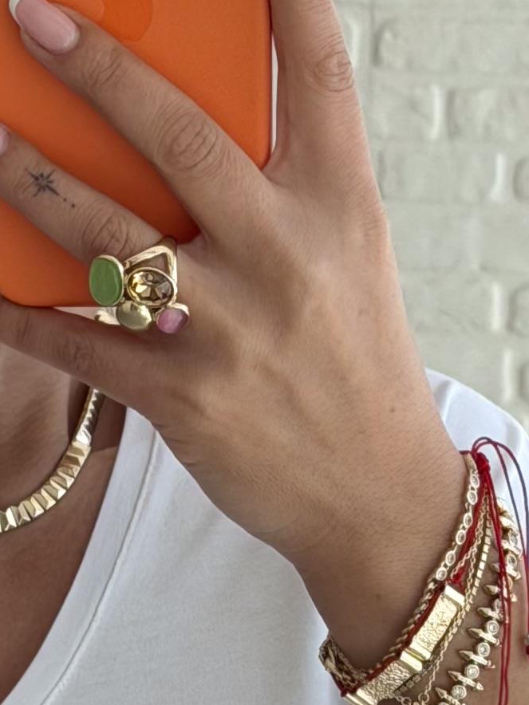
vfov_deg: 9.0
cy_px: 496
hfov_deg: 6.8
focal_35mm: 219
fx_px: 4462
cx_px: 44
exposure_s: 1/794
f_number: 1.78
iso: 64
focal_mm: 6.76
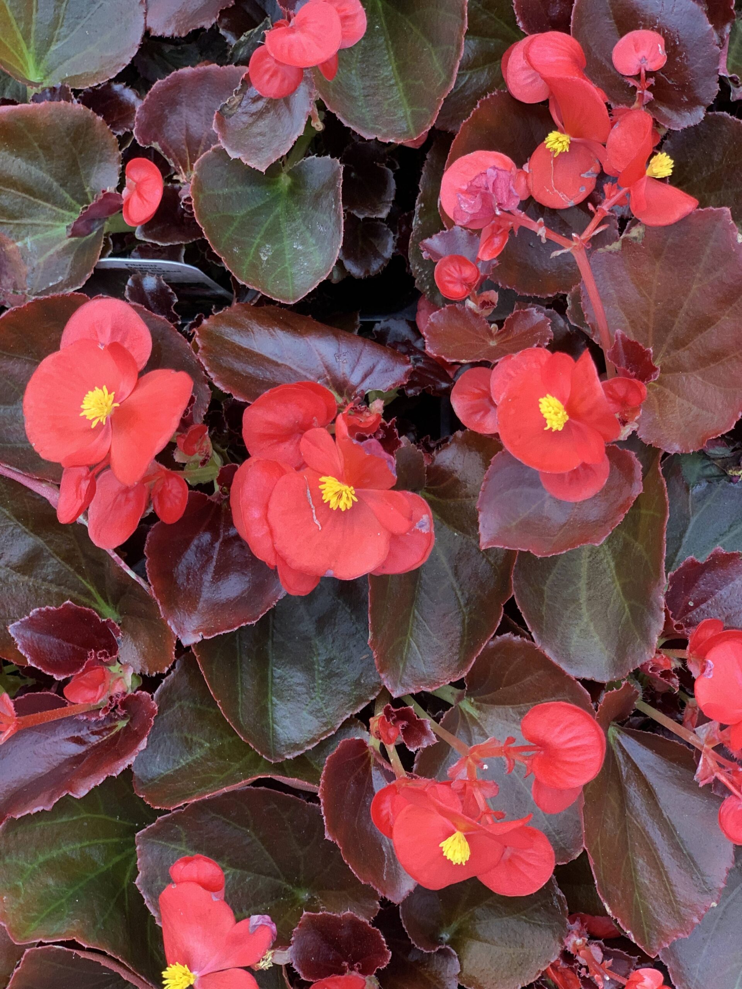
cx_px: 371
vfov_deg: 36.8
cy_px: 494
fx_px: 1486
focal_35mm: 52
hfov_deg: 28.0
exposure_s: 1/114
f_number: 2.4
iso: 125
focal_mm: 6
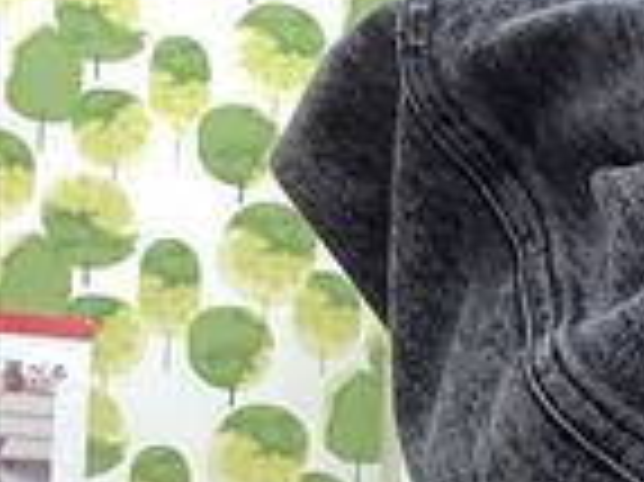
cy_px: 653
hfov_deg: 12.9
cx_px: 1347
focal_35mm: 130
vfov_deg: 11.1
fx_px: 2417
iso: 100
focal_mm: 3.3
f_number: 2.4
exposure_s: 1/120
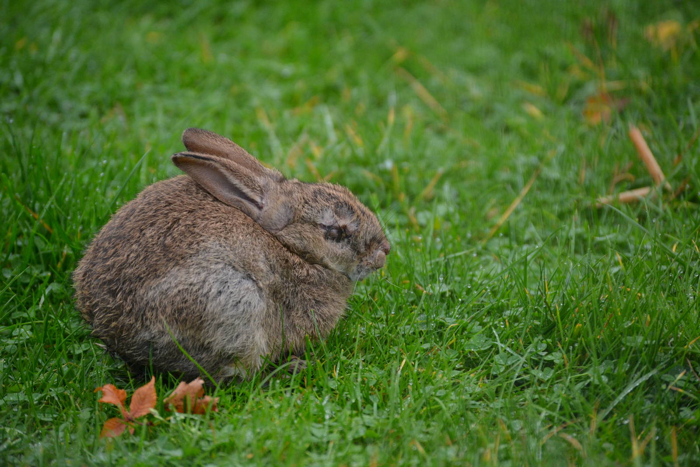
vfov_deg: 8.7
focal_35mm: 158
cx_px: 350
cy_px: 234
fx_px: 3063
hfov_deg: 13.0
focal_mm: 105
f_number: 4.8
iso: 1100
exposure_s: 1/500
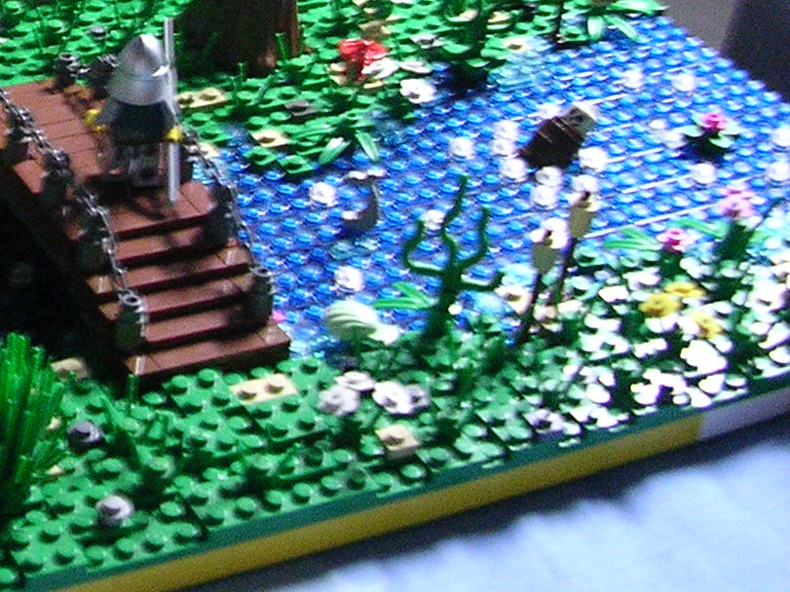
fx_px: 2191
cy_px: -130
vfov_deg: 14.9
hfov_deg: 19.1
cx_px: -203
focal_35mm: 96
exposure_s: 1/4.2
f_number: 2.8
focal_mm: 5.8
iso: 400
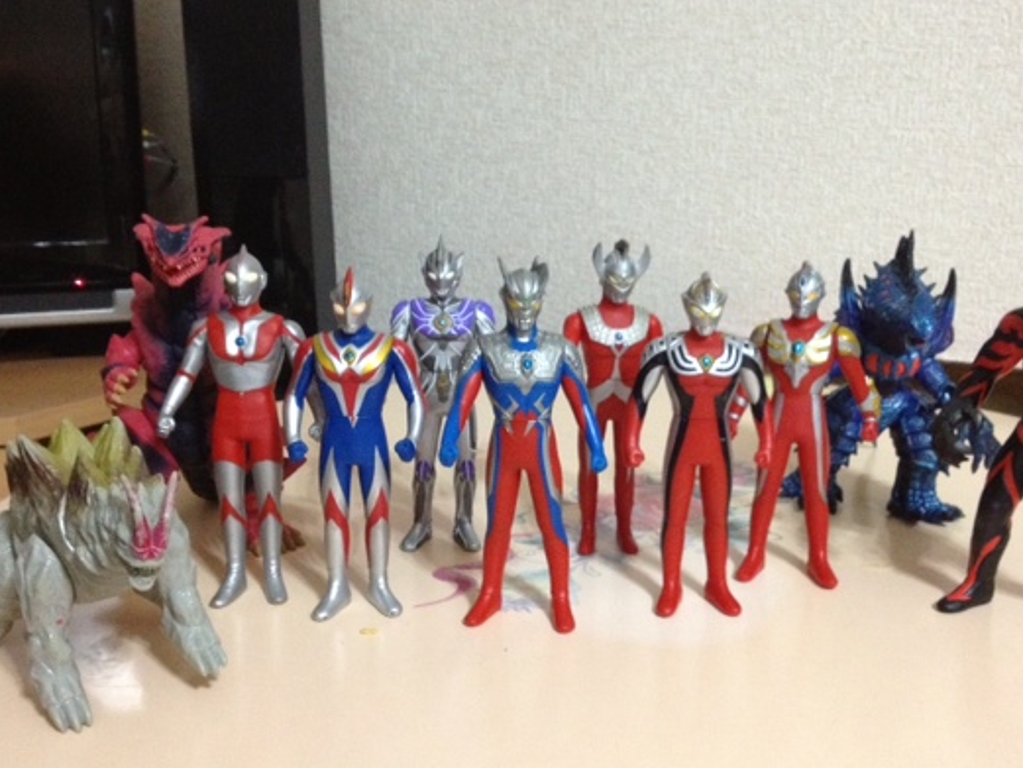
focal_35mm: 43
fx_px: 1271
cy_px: 407
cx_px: 579
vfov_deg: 33.6
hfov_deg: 43.7
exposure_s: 1/17
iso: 400
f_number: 2.4
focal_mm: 4.28
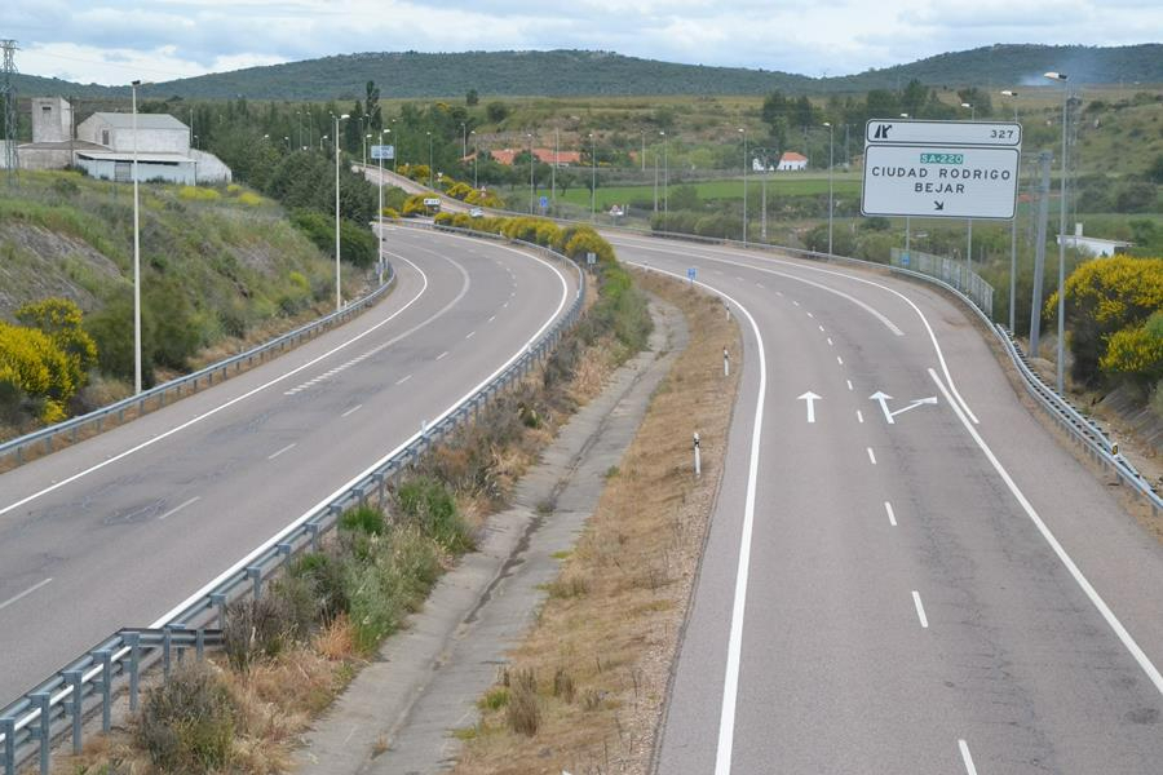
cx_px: 582
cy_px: 388
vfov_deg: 13.8
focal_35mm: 99
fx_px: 3198
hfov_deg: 20.6
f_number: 13
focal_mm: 66
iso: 3200
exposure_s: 1/2500
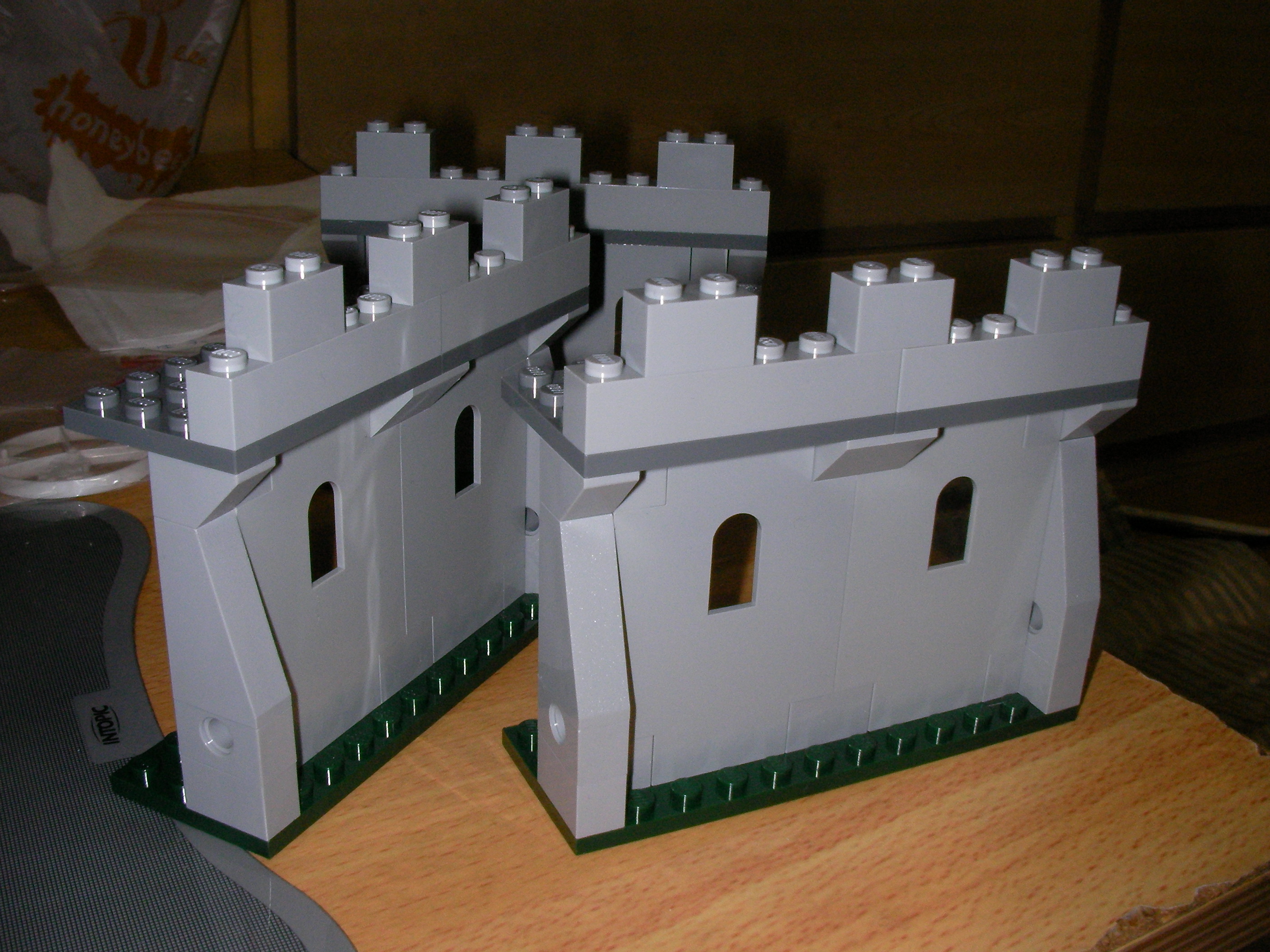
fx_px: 1394
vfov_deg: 37.7
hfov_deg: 49.0
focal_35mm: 38
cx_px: 635
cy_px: 476
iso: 200
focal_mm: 6.3
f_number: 5.6
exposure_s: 1/30
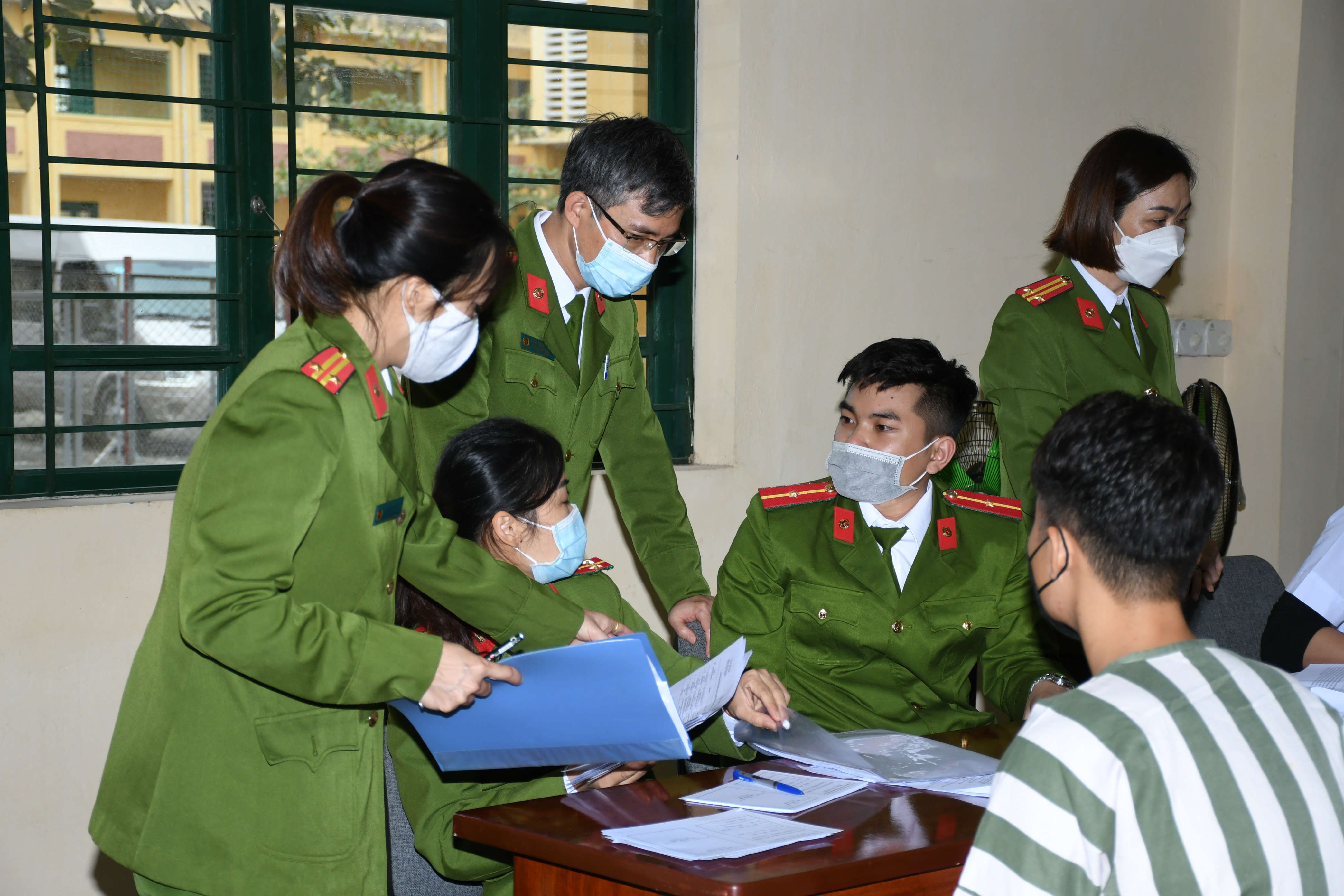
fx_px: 2800
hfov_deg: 27.0
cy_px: 448
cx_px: 672
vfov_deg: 18.2
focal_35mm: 75
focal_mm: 50
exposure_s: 1/200
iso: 500
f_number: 4.8
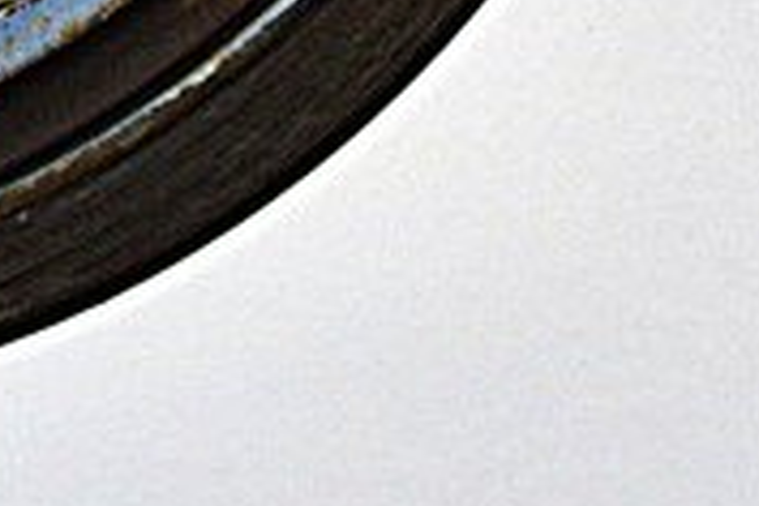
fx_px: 42859
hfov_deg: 1.0
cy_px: -772
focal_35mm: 2033
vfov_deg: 0.7
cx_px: -304
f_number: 6.3
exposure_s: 1/2000
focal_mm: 200
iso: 400
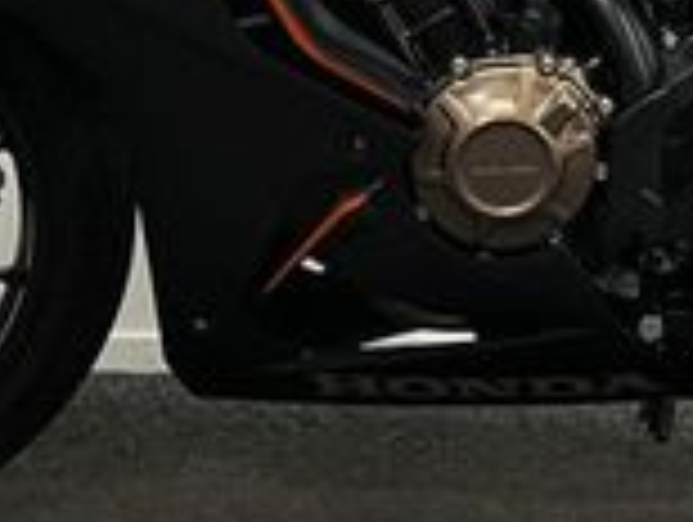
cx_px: 540
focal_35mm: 108
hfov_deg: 18.0
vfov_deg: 13.3
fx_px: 2165
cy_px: -140
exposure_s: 1/50
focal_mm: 5.1
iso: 100
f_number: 1.6
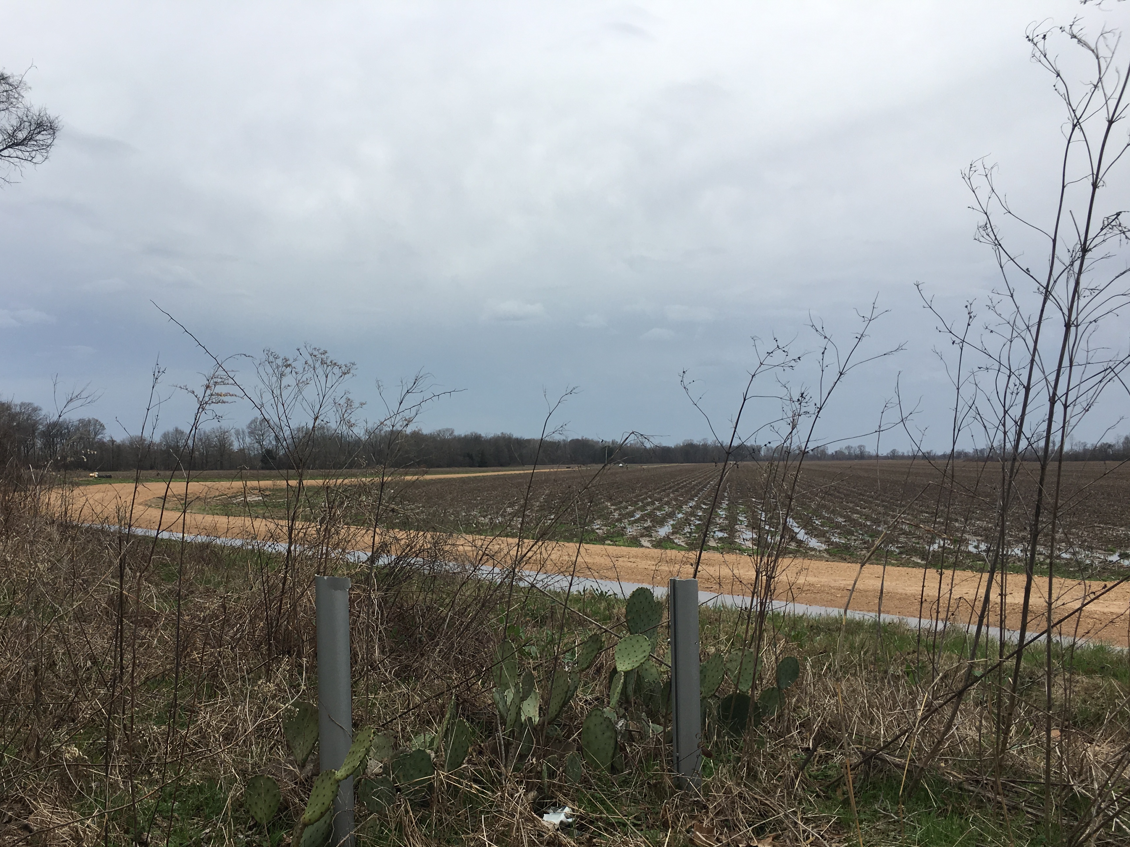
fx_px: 1110
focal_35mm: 34
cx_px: 469
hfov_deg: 53.7
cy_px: 496
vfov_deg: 41.6
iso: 25
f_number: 2.2
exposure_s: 1/927
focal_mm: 4.15
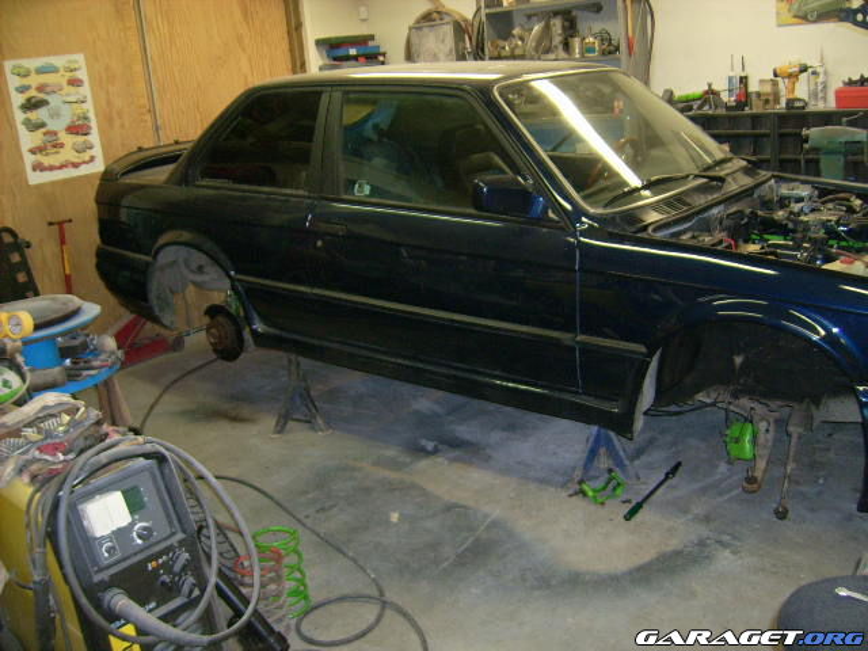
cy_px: 326
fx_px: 878
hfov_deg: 52.6
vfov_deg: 40.7
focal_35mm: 35
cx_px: 434
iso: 100
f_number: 2.8
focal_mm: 5.95
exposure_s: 1/60
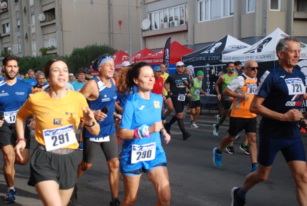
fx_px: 487
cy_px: 103
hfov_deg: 35.0
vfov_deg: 23.9
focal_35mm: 57
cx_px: 154
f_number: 5
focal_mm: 38
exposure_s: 1/1250
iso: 1000
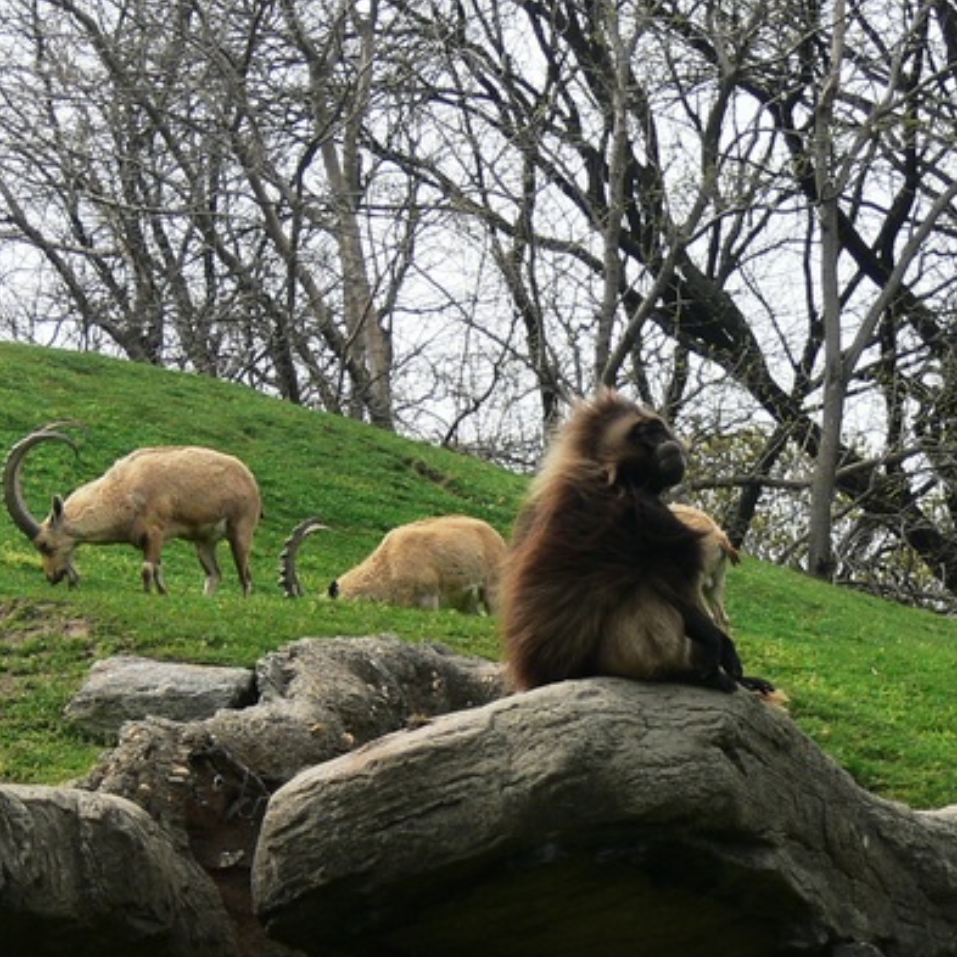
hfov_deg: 6.3
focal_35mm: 277
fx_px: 8664
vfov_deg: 6.3
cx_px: 572
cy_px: 549
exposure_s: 1/500
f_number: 4
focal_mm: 25.2
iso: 80
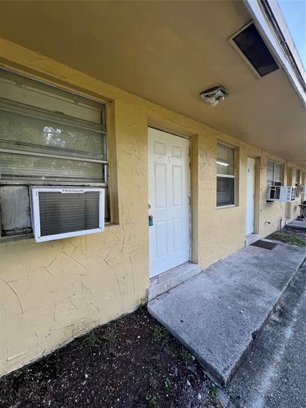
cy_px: 204
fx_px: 153
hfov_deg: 89.9
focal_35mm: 13
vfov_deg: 106.2
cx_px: 153
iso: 32
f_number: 1.8
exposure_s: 1/193
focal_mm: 1.57
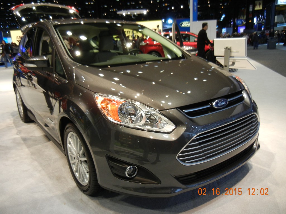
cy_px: 107
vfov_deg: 46.8
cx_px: 143
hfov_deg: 60.0
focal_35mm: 30
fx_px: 248
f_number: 3.5
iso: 216
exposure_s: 1/60
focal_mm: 5.4
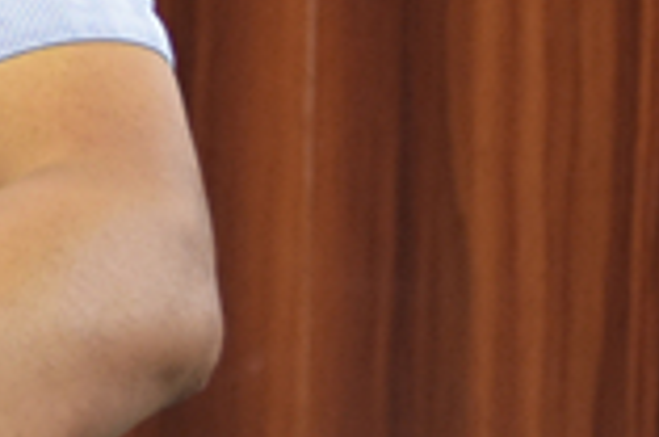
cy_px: -212
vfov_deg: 3.2
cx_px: -621
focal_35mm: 422
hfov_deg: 4.8
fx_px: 7701
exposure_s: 1/100
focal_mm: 55
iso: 1250
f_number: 4.8
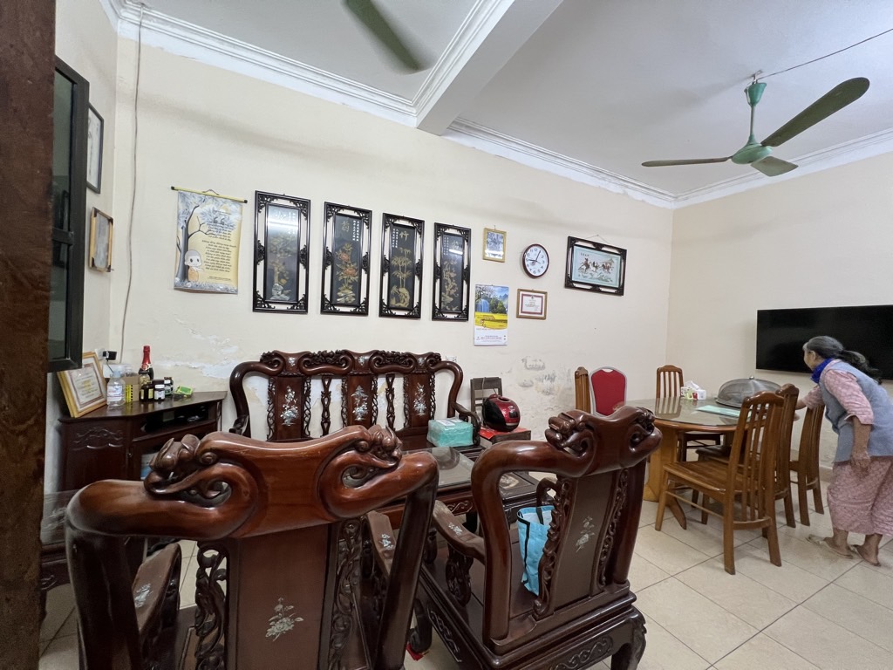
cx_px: 446
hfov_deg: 106.2
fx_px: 335
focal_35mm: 13
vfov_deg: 89.9
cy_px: 335
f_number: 1.8
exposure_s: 1/50
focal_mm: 1.57
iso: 200
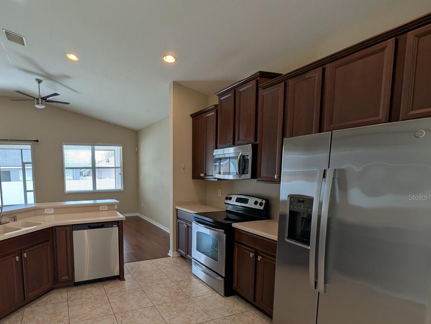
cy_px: 197
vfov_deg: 70.9
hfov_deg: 84.8
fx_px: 224
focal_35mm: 18
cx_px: 145
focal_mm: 1.95
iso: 68
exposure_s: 1/120
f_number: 2.2
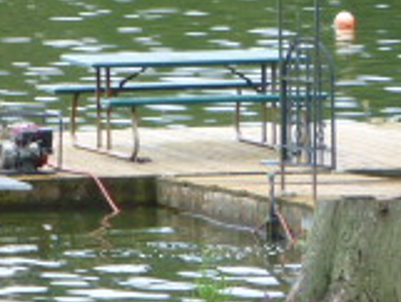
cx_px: 361
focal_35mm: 575
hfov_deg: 3.4
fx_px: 6666
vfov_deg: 2.6
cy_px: 162
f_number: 5.4
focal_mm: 25.9
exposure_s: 1/100
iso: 100
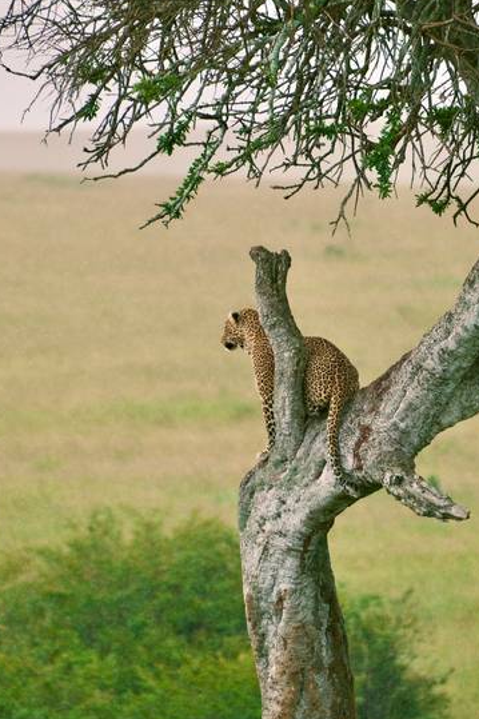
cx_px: 240
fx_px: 12002
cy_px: 315
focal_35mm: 601
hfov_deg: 2.3
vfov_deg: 3.4
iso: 640
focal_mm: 300
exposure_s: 1/900
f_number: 5.6
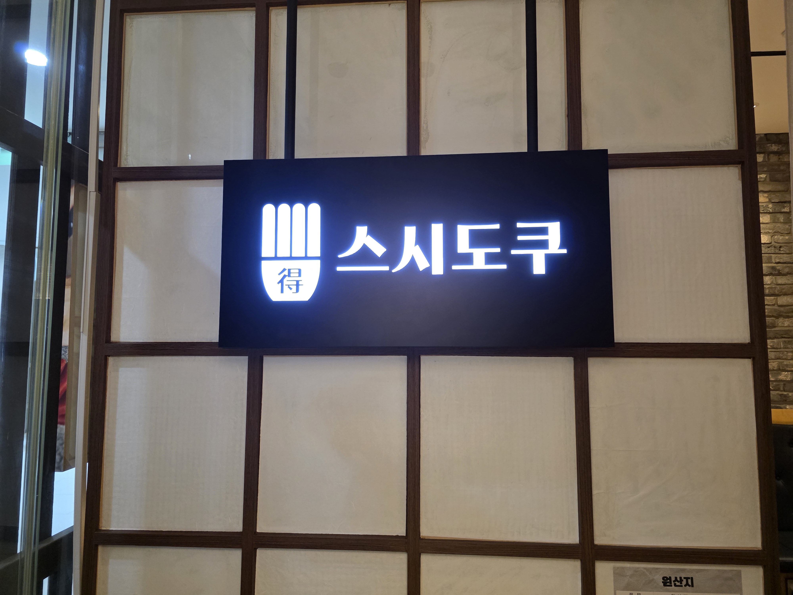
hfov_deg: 73.9
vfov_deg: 58.9
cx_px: 396
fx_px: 527
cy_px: 298
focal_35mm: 23
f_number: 1.7
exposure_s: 1/120
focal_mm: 6.3
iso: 400
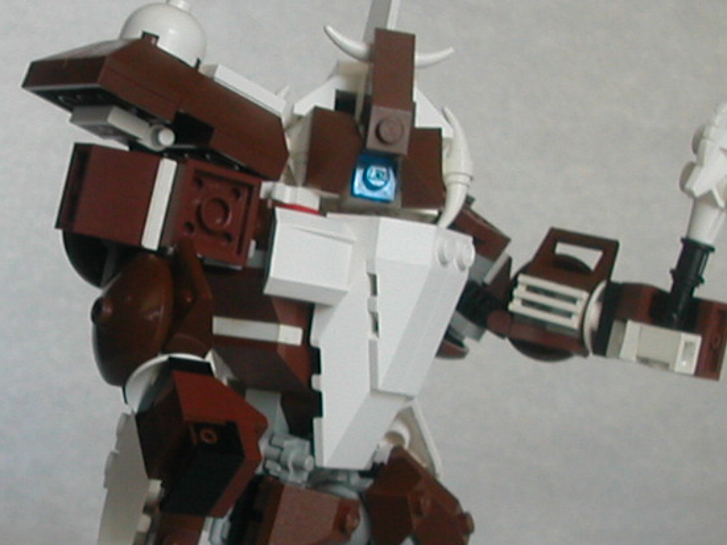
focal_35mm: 86
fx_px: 1806
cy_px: 421
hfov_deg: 22.6
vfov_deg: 17.0
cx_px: 203
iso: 100
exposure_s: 1/8
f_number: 2.7
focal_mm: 5.6
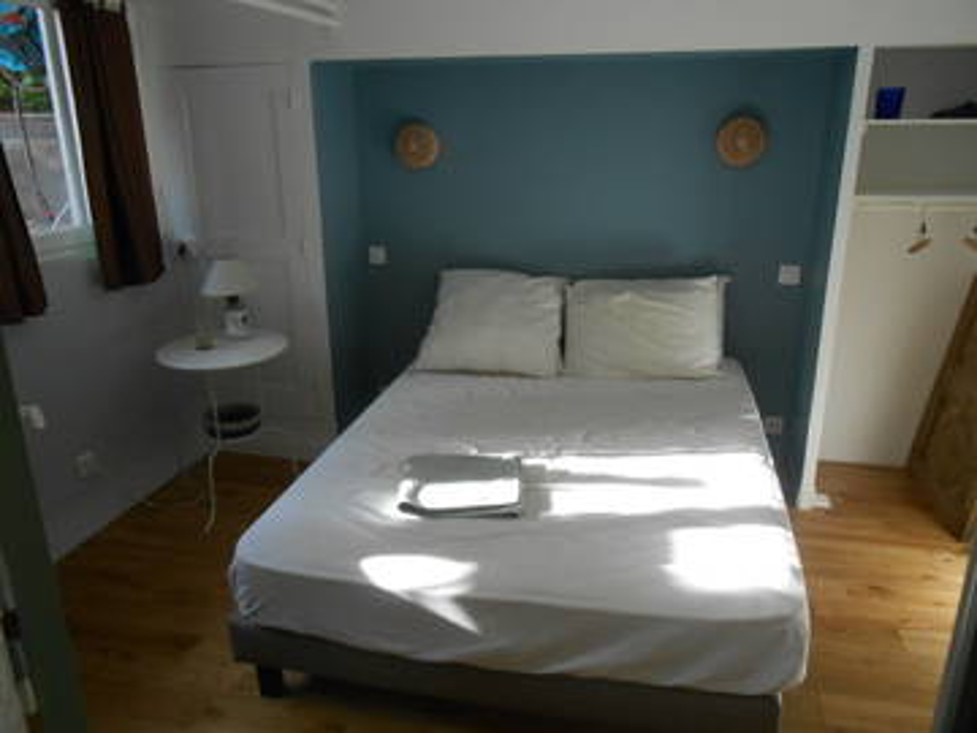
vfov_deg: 53.1
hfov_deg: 67.3
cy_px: 366
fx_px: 734
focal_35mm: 26
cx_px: 488
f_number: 3.5
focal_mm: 4.6
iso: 320
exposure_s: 1/250
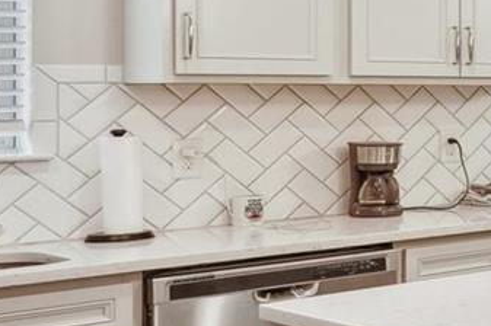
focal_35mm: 76
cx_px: 1064
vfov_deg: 17.8
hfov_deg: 16.8
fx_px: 1036
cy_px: 93
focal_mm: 16
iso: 400
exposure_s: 1/20
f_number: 8
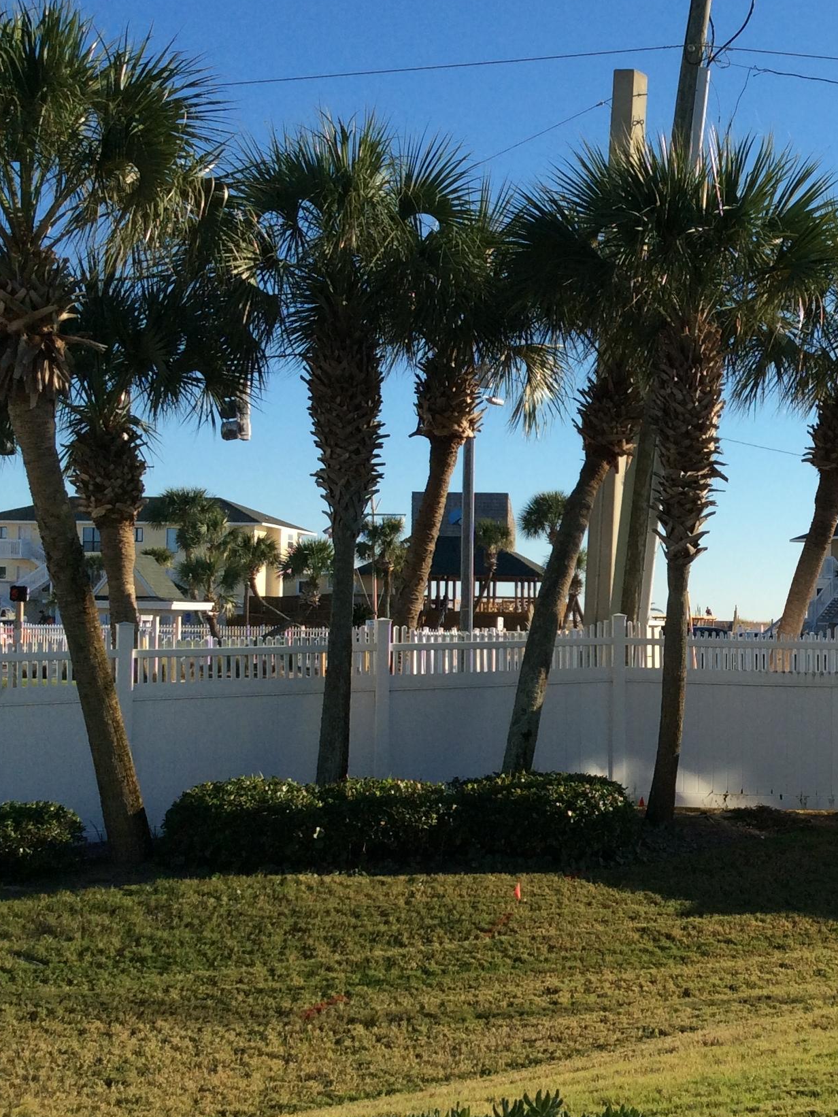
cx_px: 742
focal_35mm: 52
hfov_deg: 27.1
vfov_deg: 36.8
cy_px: 605
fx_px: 1678
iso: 32
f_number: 2.4
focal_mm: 3.3
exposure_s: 1/1431
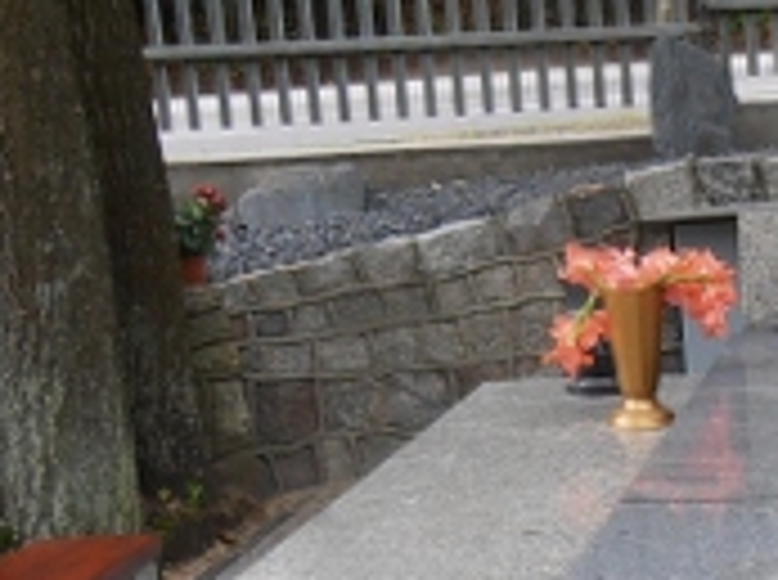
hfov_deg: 20.9
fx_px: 1996
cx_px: 863
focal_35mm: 89
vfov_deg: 16.3
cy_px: 535
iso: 80
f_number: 3
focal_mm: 4.2
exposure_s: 1/50
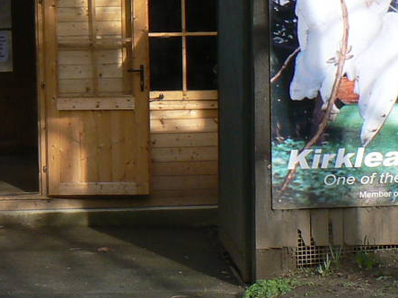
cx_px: 23
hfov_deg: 15.0
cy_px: 74
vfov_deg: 11.4
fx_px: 1494
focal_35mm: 130
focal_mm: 6
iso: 80
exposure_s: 1/160
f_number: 5.6
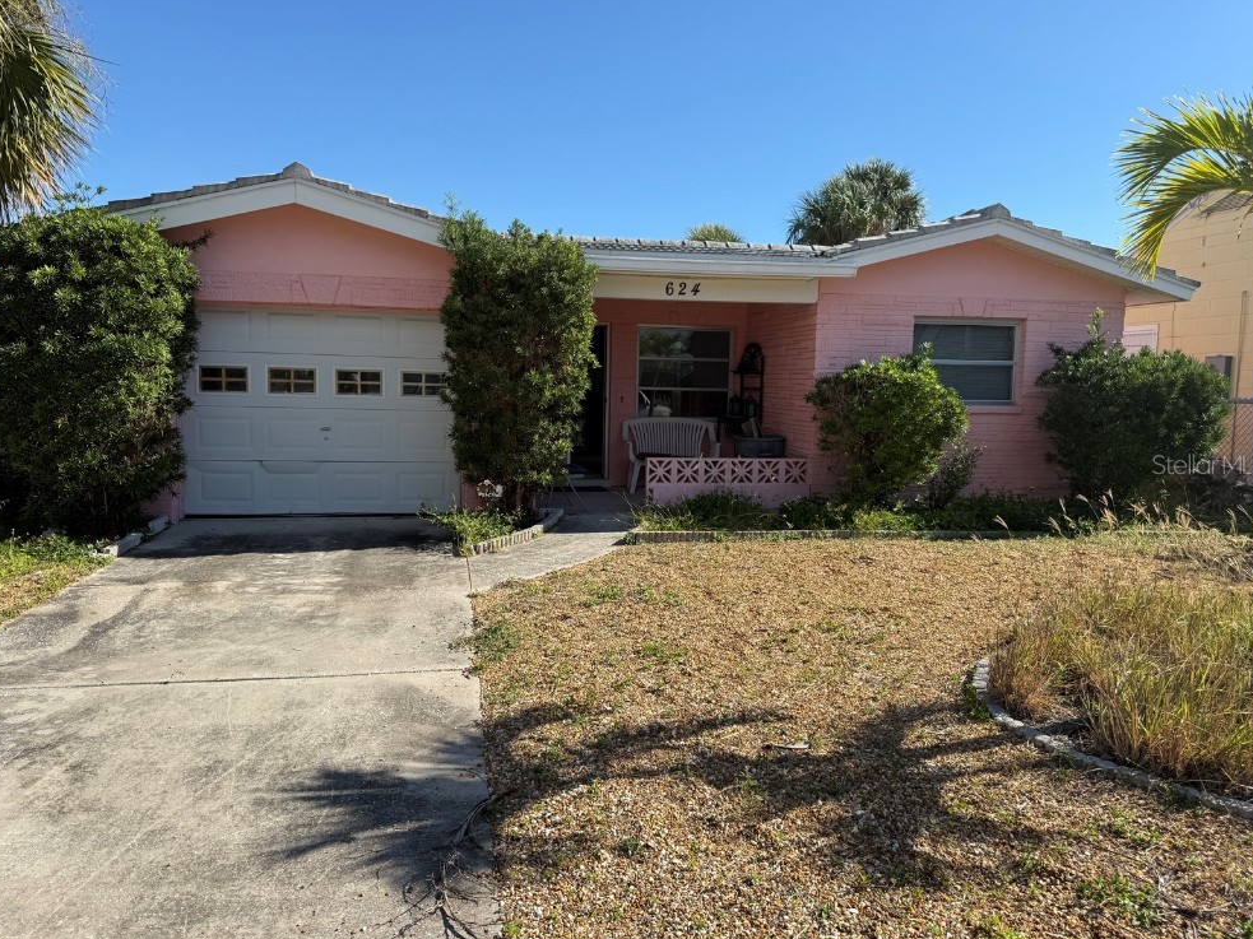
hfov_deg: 69.4
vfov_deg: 54.9
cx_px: 619
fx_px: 905
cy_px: 464
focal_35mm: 25
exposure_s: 1/3953
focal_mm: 6.76
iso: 80
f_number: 1.78
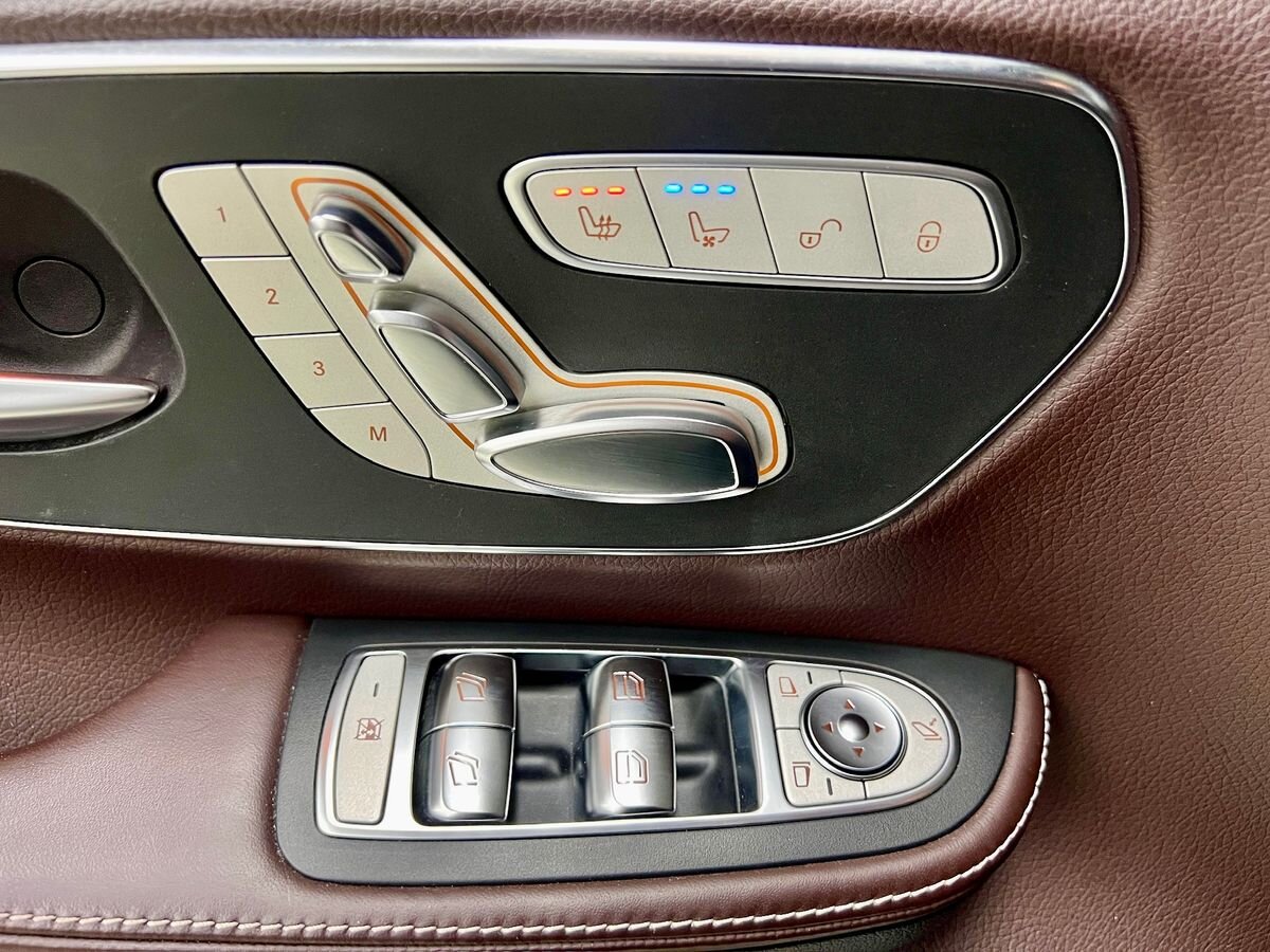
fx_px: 954
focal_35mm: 26
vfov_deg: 53.1
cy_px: 476
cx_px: 635
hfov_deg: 67.3
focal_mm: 5.7
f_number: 1.5
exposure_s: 1/49
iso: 500
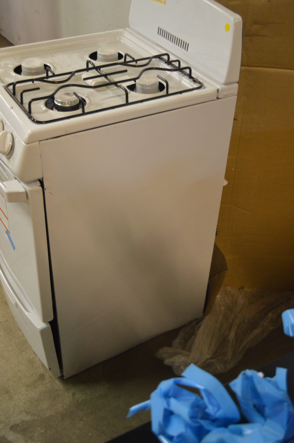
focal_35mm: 42
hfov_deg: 31.8
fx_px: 515
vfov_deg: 46.4
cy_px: 222
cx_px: 147
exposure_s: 1/60
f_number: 4.2
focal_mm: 28
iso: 2500
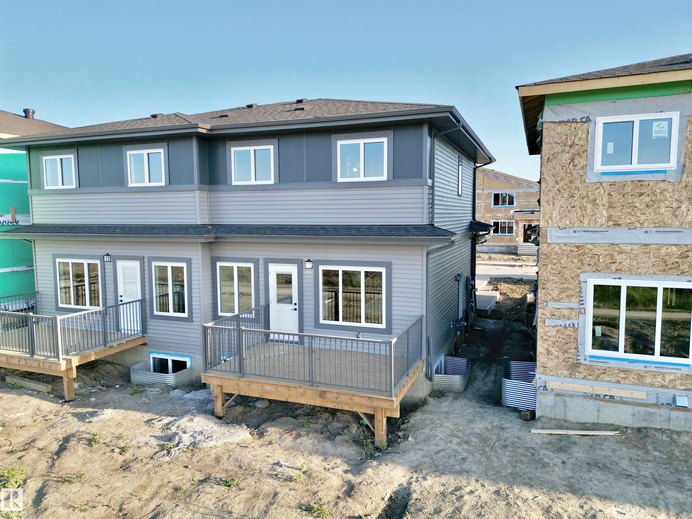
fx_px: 480
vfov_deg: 56.8
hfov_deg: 71.6
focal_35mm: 24
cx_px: 346
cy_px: 260
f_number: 1.7
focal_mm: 6.72
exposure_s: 1/1000
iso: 200
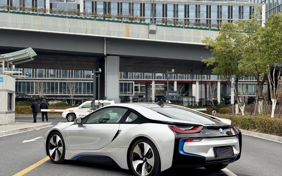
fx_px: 392
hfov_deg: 39.6
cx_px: 141
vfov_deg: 25.3
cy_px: 94
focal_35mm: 51
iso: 64
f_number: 1.78
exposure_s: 1/381
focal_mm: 6.76
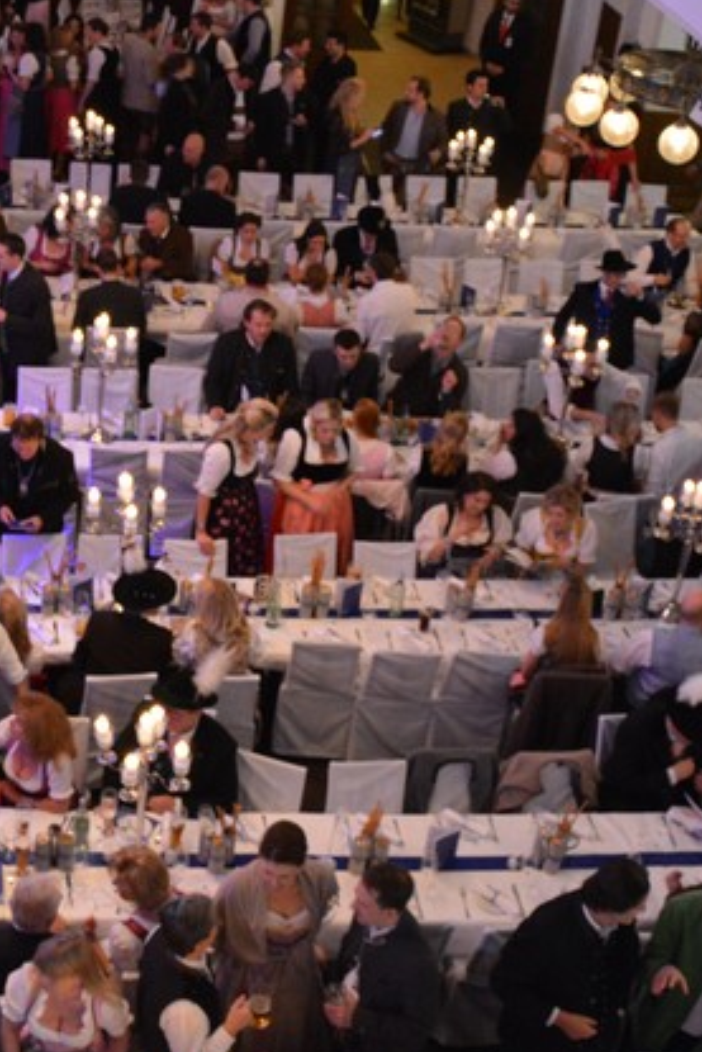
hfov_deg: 25.3
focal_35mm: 52
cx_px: 94
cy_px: 506
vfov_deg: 38.2
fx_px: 1520
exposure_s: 1/25
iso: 3200
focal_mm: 18
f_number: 3.5
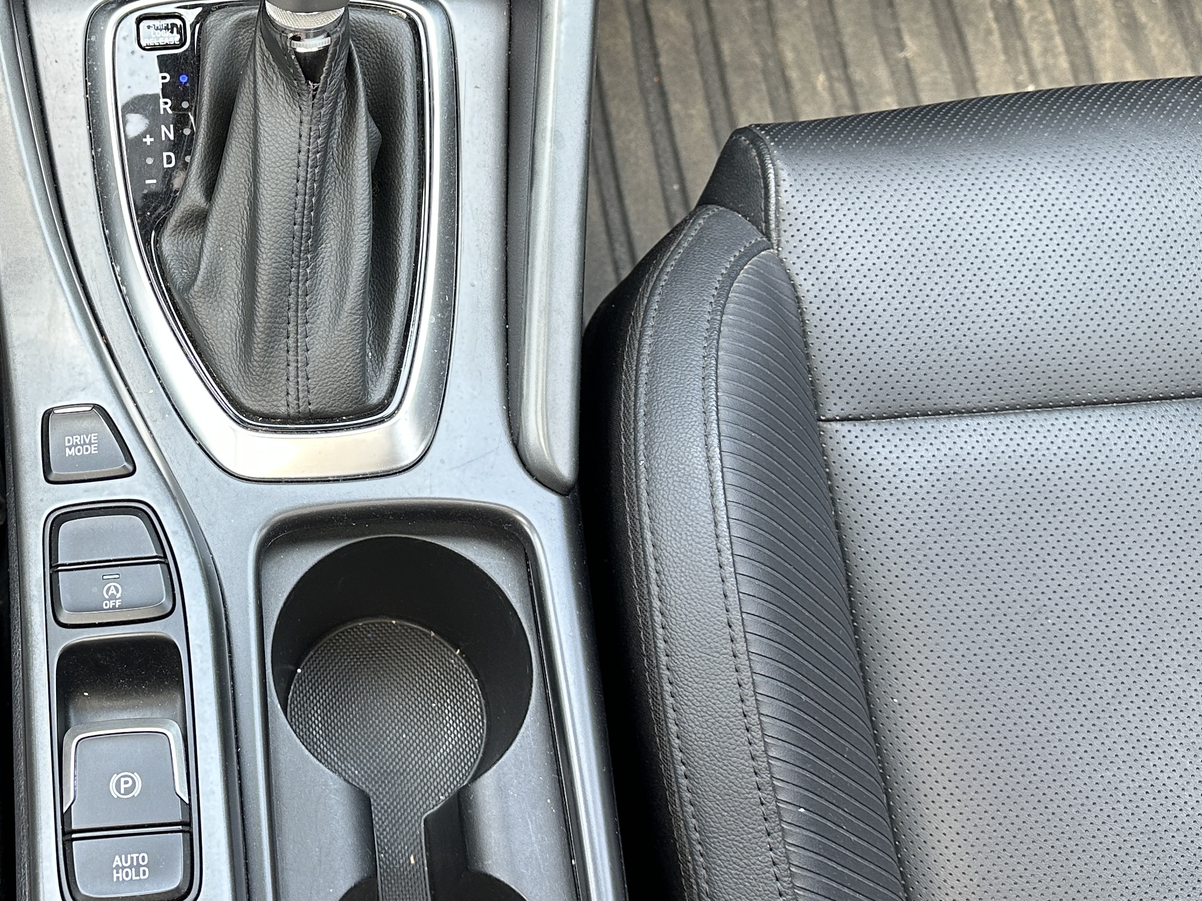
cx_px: 237
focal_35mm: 47
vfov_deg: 30.8
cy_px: 365
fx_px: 1632
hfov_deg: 38.9
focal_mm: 6.86
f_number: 1.78
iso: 125
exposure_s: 1/121
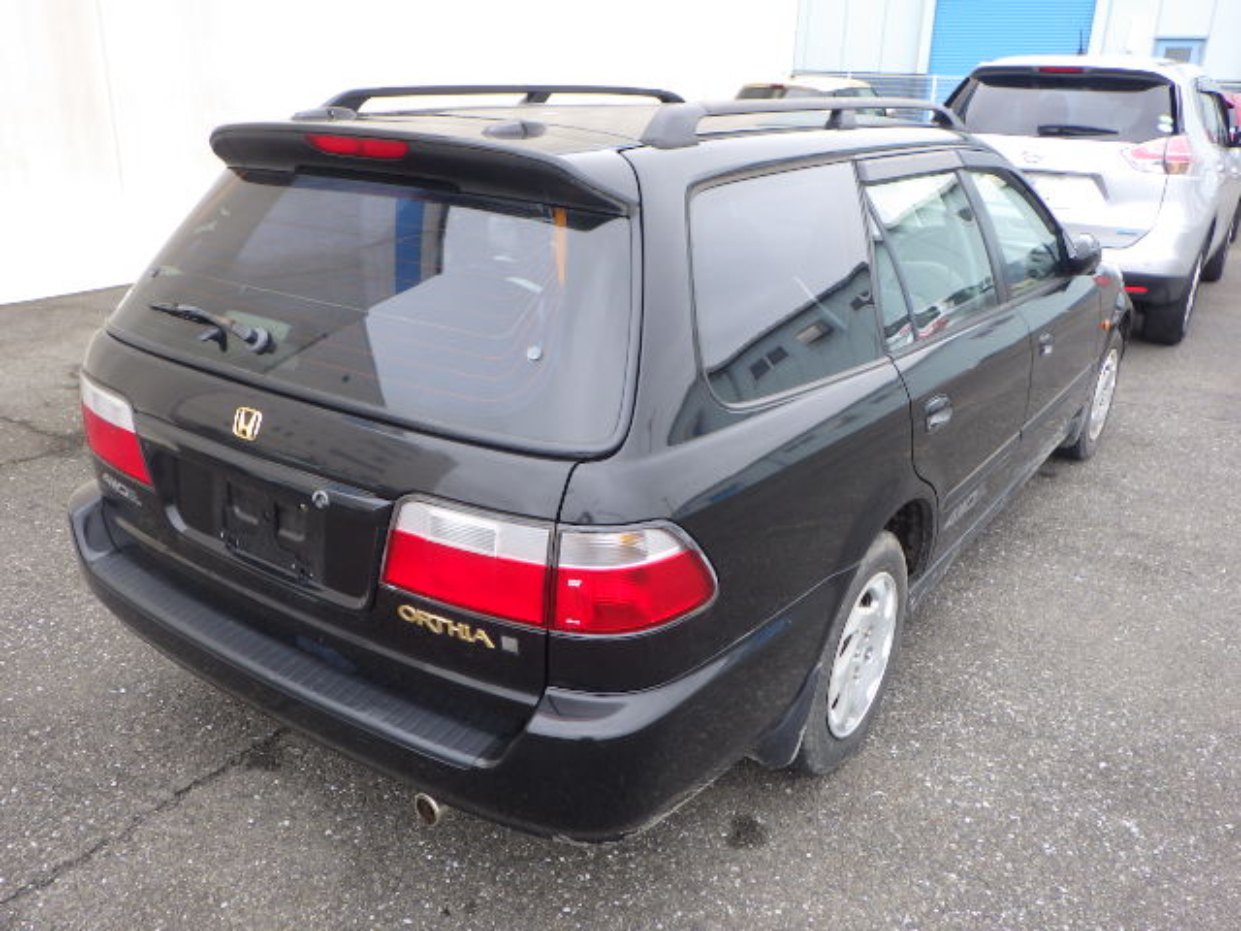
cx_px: 620
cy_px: 466
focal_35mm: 28
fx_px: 1004
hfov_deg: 63.4
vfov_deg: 49.7
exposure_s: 1/125
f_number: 3.5
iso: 125
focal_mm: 5
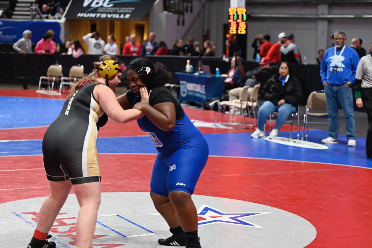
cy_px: 124
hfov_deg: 24.2
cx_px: 186
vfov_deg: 16.3
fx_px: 868
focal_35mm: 84
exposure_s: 1/125
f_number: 2.8
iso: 1000
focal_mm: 84
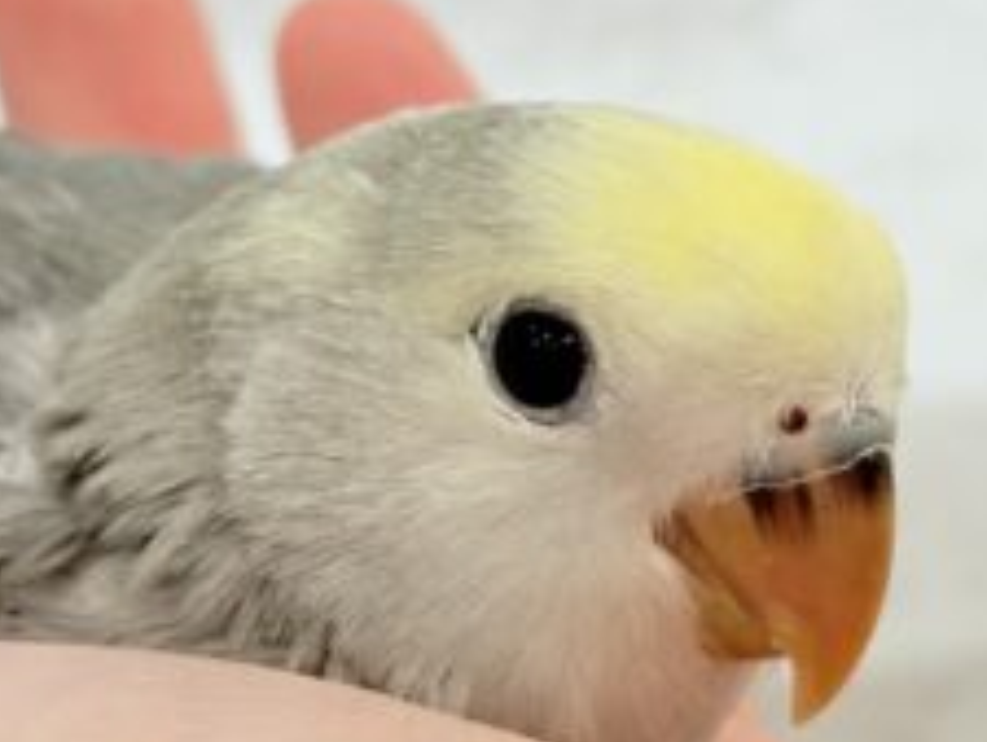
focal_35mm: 148
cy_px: 544
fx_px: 4222
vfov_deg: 10.0
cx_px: 807
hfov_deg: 13.3
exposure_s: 1/100
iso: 40
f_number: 1.6
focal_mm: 5.96
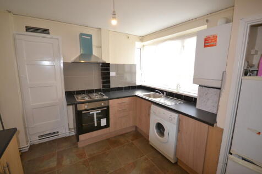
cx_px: 131
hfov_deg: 100.4
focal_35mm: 15
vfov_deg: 77.3
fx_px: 109
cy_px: 87
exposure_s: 1/60
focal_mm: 10
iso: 500
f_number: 4
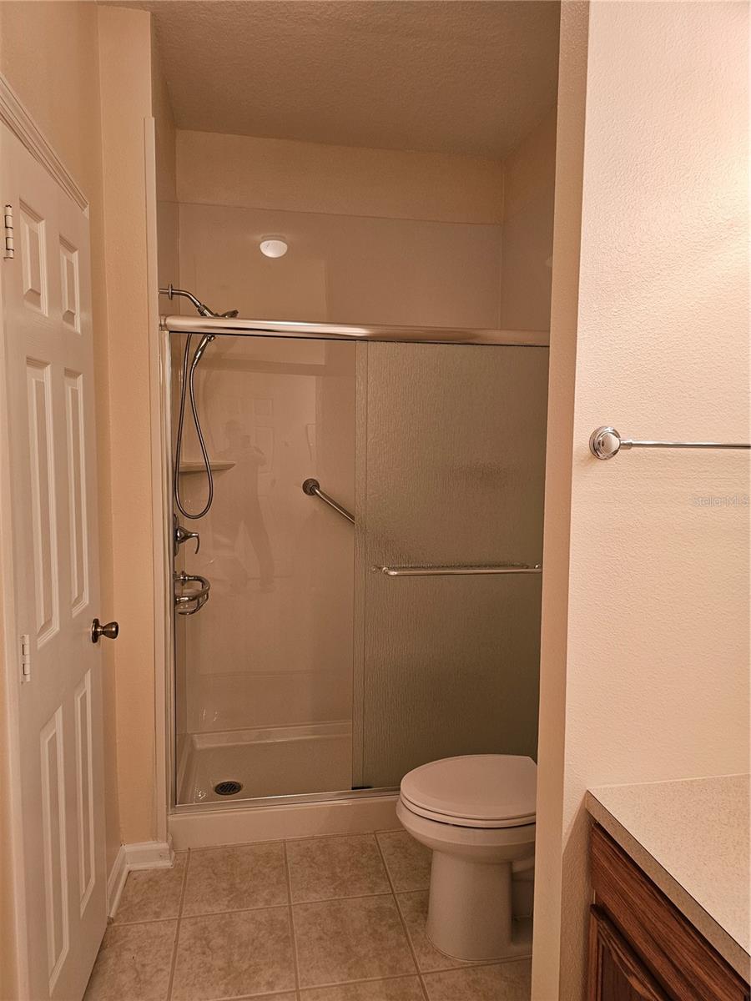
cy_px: 500
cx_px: 376
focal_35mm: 23
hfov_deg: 58.9
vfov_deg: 73.9
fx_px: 665
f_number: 1.7
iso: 200
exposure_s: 1/120
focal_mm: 6.3
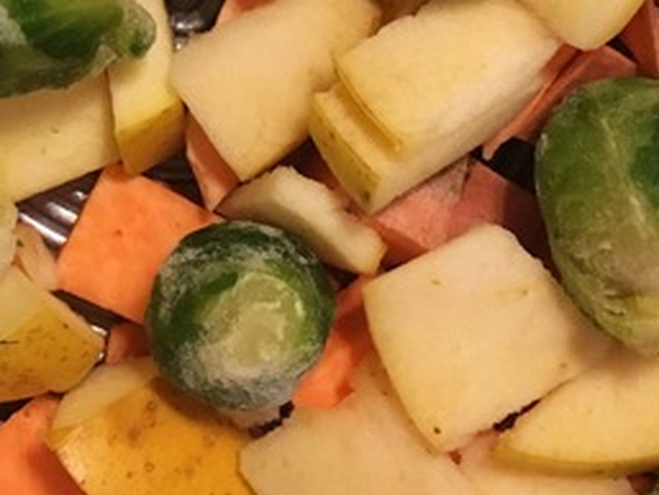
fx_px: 1733
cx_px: 151
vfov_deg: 15.8
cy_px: -44
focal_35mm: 91
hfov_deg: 21.3
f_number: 2.2
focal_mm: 4.15
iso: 250
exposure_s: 1/30
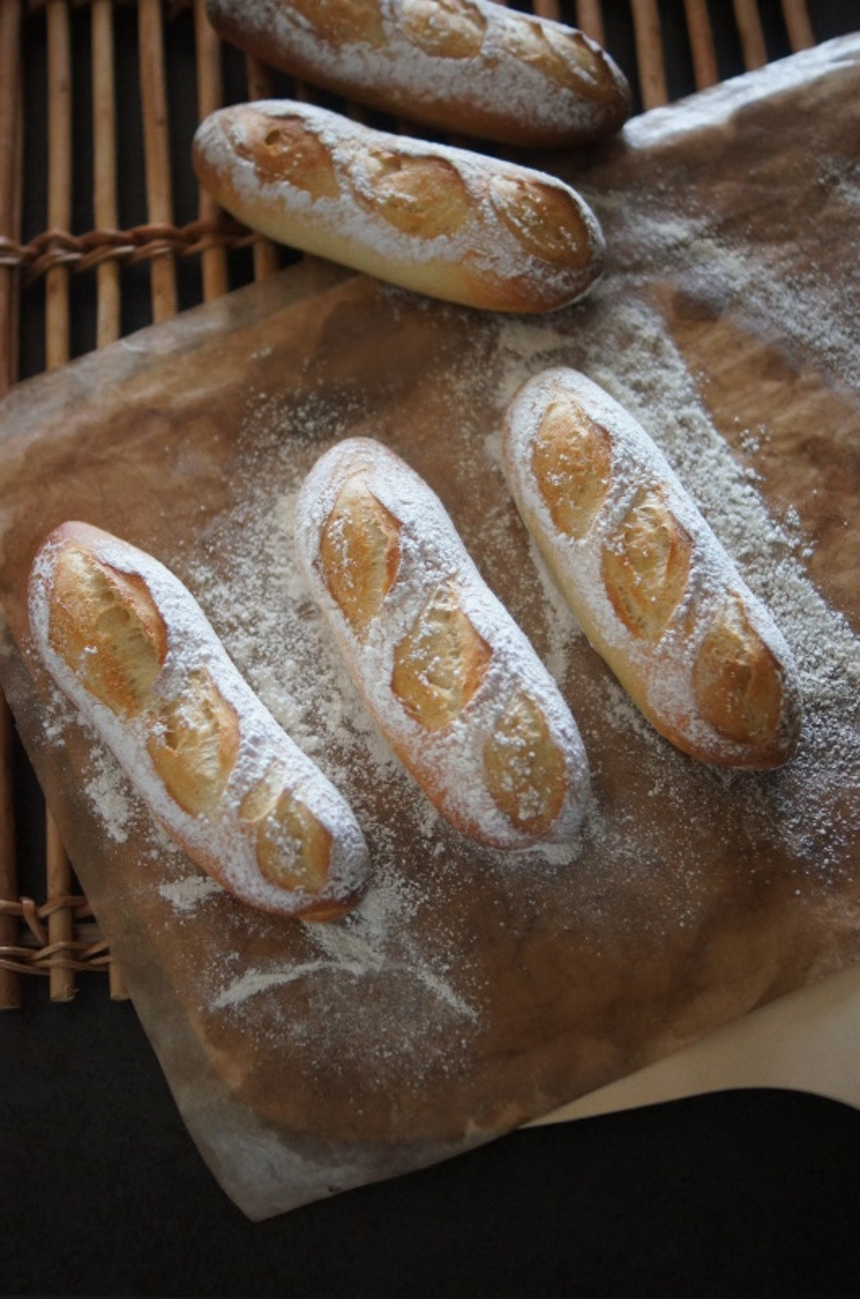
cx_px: 430
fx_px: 1889
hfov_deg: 25.6
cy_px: 650
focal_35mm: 52
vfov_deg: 37.9
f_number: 1.8
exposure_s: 1/60
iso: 1600
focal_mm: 35
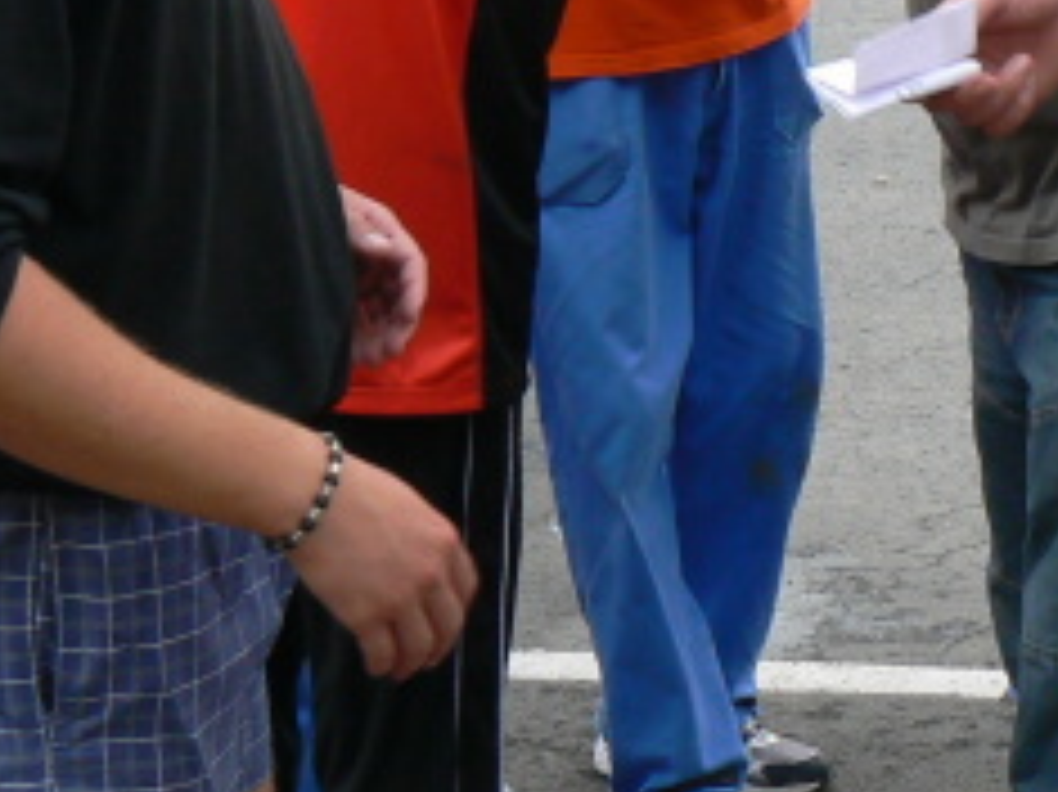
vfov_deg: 11.9
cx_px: 864
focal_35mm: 123
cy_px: -29
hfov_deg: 15.9
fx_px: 3757
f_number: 5.6
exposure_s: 1/125
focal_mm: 6.5
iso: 80
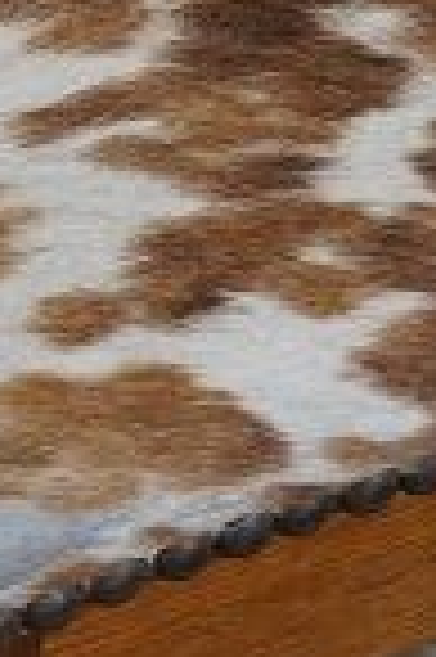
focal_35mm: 405
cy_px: 259
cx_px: 272
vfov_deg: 5.1
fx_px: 7374
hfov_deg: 3.4
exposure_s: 1/80
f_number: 5
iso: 640
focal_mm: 40
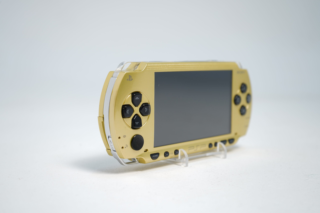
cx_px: 160
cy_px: 106
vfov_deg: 25.1
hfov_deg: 36.9
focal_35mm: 54
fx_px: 480
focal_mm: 54
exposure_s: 1/6
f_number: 5.6
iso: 64
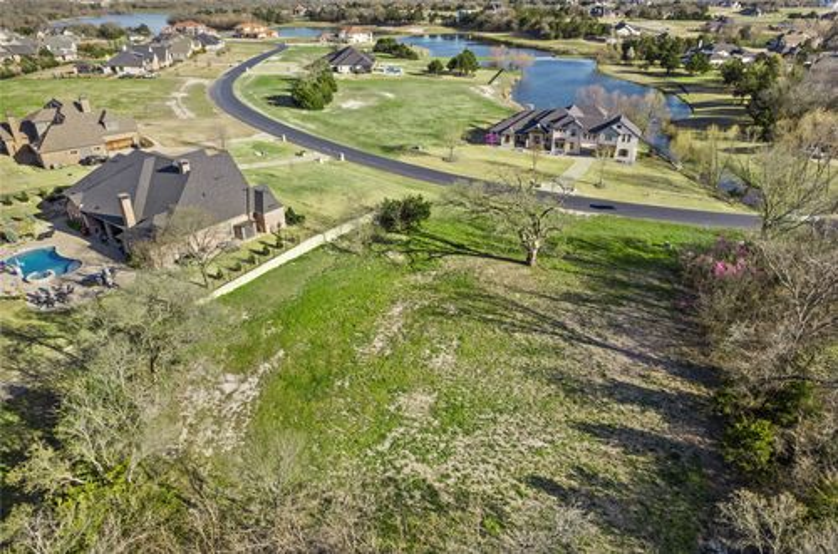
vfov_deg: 57.0
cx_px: 419
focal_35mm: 22
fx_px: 511
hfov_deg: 78.7
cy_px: 277
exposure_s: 1/640
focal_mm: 8.38
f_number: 2.8
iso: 120
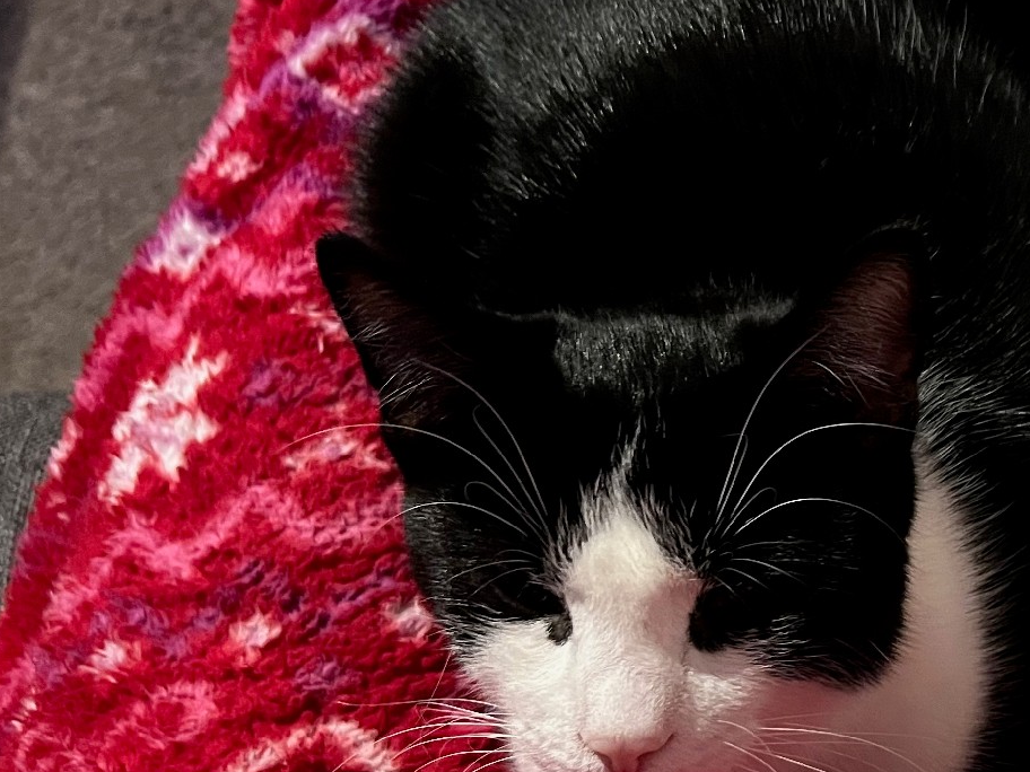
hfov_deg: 30.7
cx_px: 1086
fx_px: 1696
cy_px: 455
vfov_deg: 25.6
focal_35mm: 57
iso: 640
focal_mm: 5.1
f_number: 1.6
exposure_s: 1/30
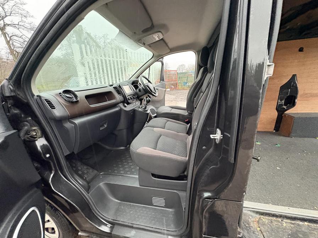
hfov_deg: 102.1
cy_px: 119
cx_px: 159
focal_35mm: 14
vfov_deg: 85.7
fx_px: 129
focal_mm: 2.22
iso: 1000
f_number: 2.2
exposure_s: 1/50
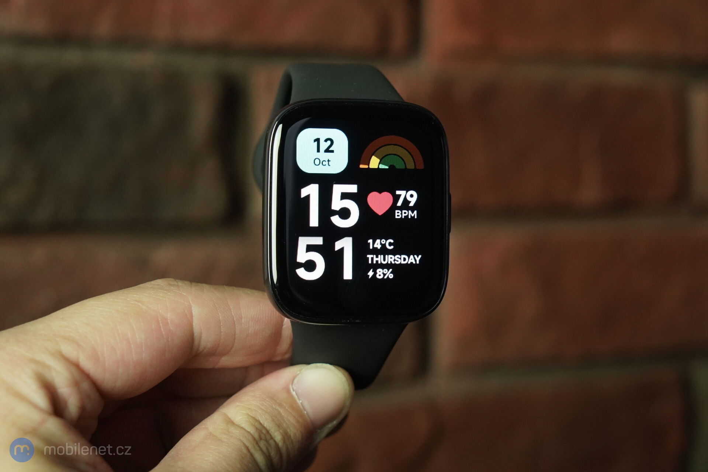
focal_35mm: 60
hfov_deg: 33.4
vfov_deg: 22.6
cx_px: 354
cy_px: 236
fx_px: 1180
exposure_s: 1/200
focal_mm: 60
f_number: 7.1
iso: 4000
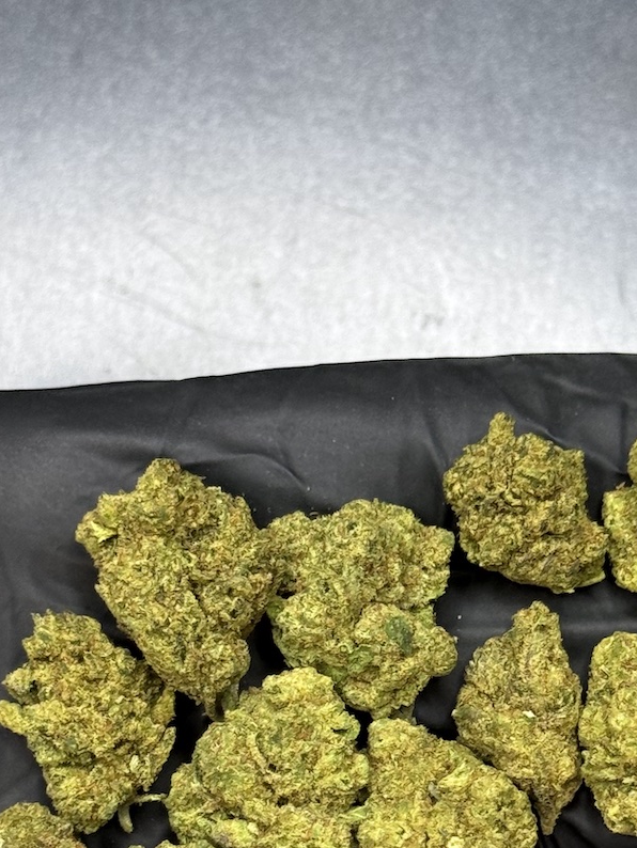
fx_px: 2845
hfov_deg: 12.8
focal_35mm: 116
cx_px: 408
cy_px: 717
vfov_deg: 16.8
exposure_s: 1/50
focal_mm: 6.76
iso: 160
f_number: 1.78
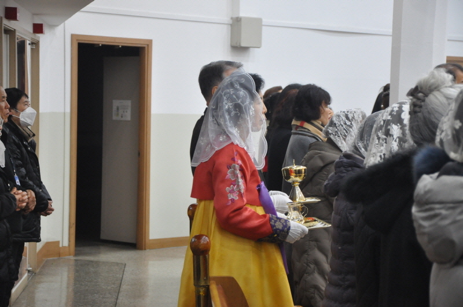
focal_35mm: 105
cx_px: 232
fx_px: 1348
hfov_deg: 19.5
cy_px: 154
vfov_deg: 13.0
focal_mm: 70
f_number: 5.3
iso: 1400
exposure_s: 1/30
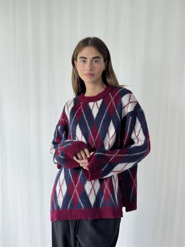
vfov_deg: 39.6
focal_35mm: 48
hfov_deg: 30.3
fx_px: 342
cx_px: 92
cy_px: 124
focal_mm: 6.76
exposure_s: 1/118
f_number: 1.78
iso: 100
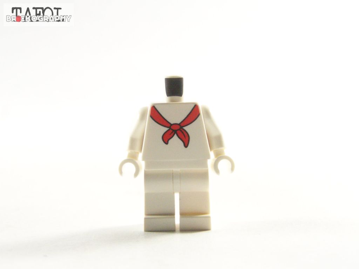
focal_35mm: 67
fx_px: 695
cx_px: 180
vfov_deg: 21.9
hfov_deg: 29.0
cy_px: 134
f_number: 3.2
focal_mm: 11.1
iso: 400
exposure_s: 1/60
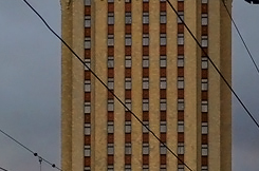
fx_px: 1535
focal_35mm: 214
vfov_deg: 6.4
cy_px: 141
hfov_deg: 9.4
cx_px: -99
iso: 400
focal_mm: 25
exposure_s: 1/125
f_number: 4
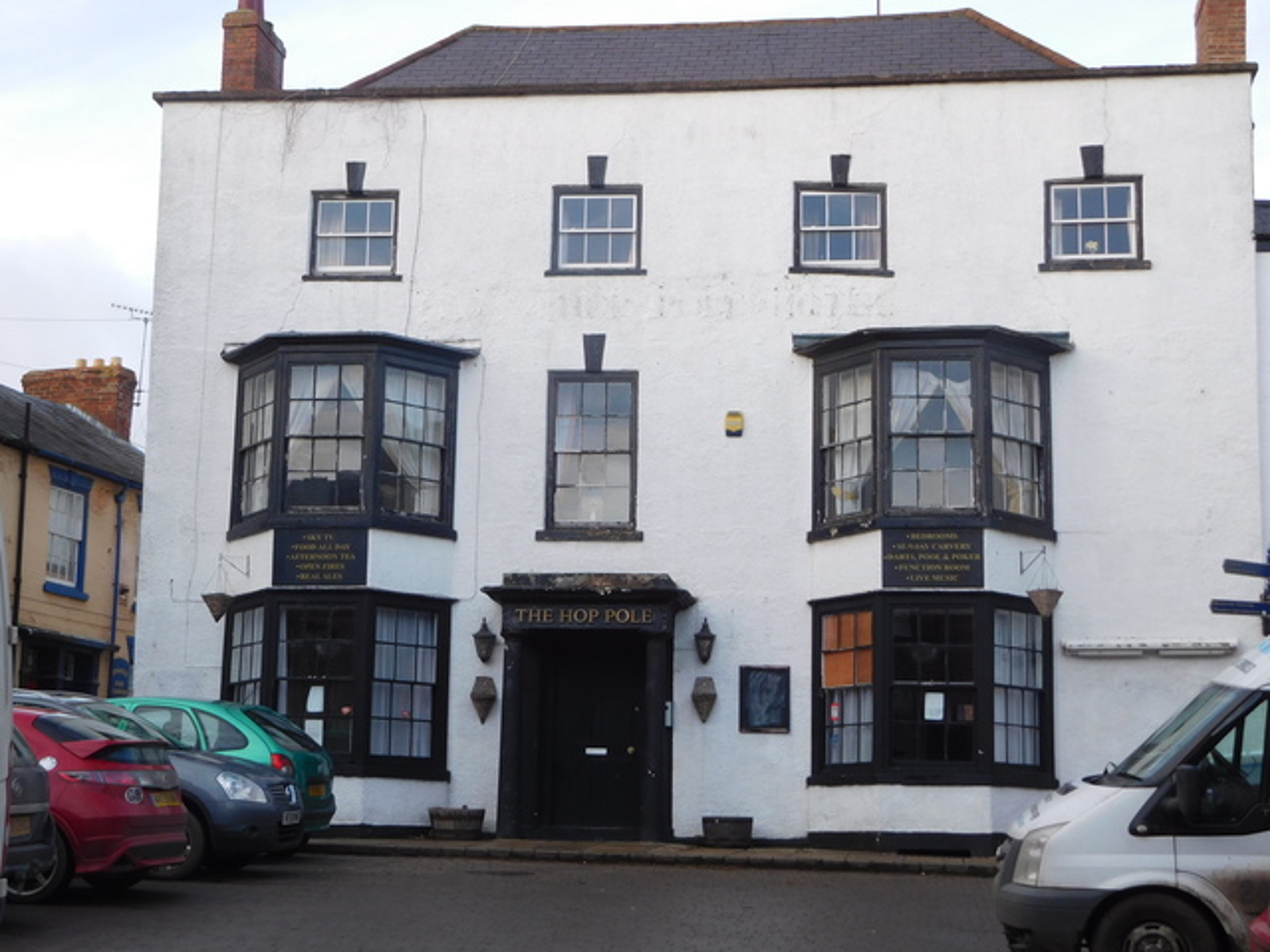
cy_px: 476
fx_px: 2018
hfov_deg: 34.9
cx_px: 635
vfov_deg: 26.6
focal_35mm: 55
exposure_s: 1/200
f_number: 4.2
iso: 125
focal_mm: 9.8
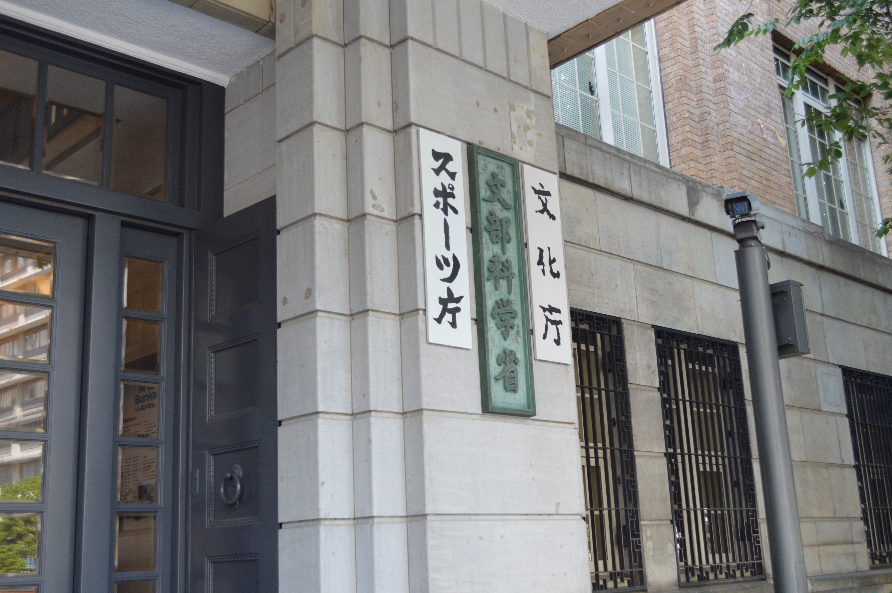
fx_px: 965
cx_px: 446
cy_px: 296
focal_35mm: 39
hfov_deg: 49.6
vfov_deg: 34.1
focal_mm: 26
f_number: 5
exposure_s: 1/100
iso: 400
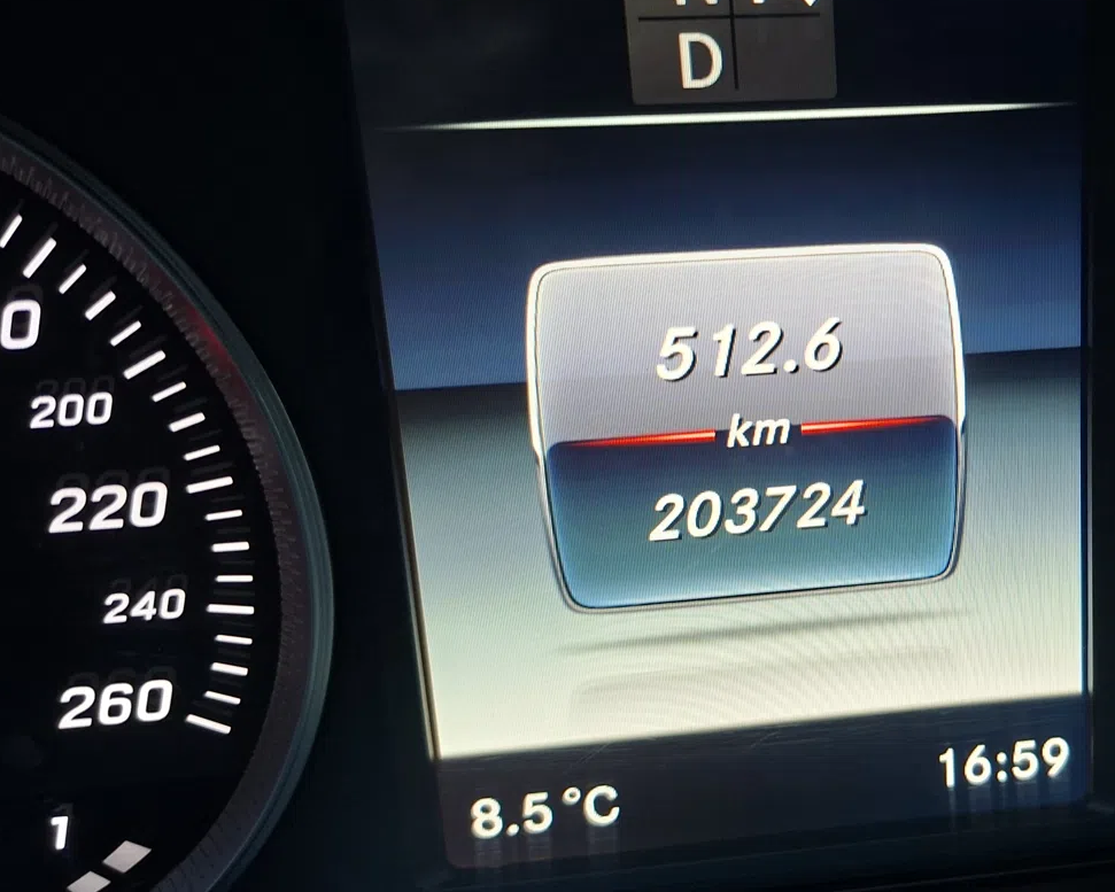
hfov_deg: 46.2
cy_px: 378
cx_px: 912
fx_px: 1221
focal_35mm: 37
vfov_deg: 40.0
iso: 250
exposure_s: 1/33
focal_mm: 5.54
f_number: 1.8
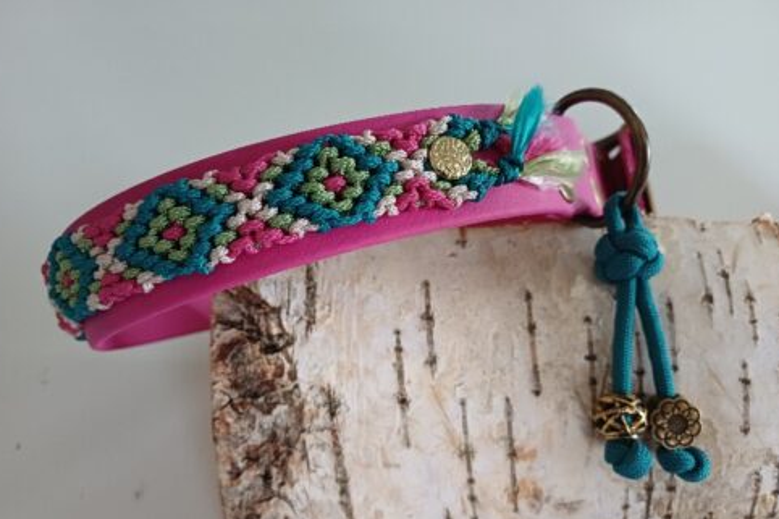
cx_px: 380
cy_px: 298
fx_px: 584
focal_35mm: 27
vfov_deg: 47.7
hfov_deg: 67.4
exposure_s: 1/20
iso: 640
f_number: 1.8
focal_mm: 4.65
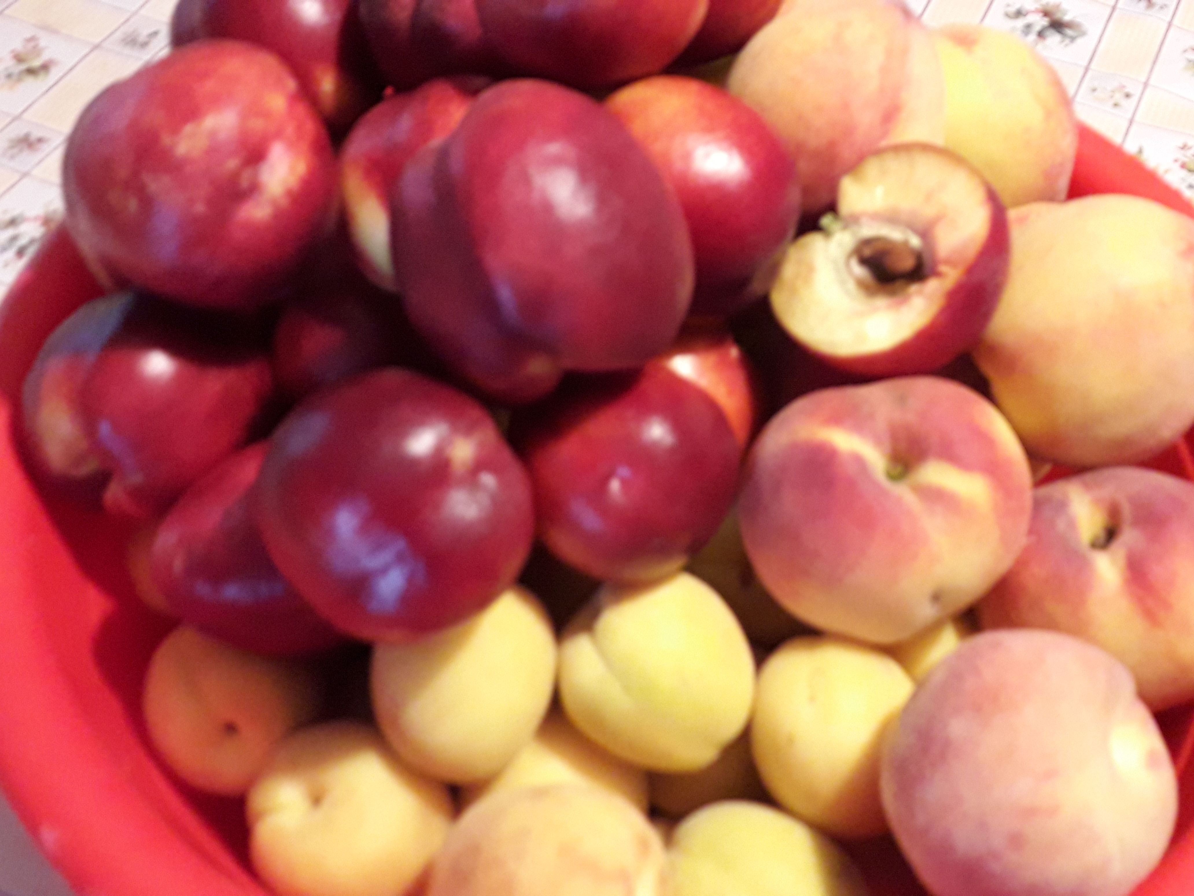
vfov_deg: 49.7
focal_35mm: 28
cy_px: 448
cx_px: 597
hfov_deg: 63.4
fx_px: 966
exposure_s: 1/17
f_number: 1.9
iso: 200
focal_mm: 3.7
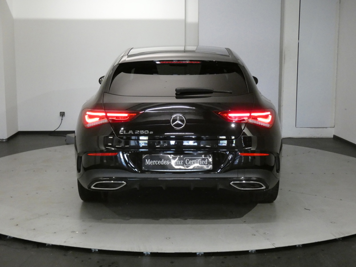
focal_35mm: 50
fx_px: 514
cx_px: 178
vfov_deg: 29.1
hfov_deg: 38.2
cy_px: 134
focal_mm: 9
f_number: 3.9
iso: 1250
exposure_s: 1/80
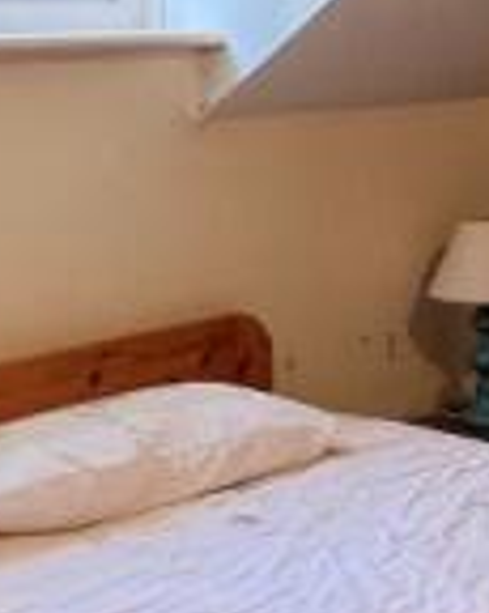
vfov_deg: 21.2
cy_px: 234
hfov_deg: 16.3
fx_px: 1630
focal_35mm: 90
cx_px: 612
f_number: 1.8
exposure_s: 1/100
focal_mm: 1.57
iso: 160
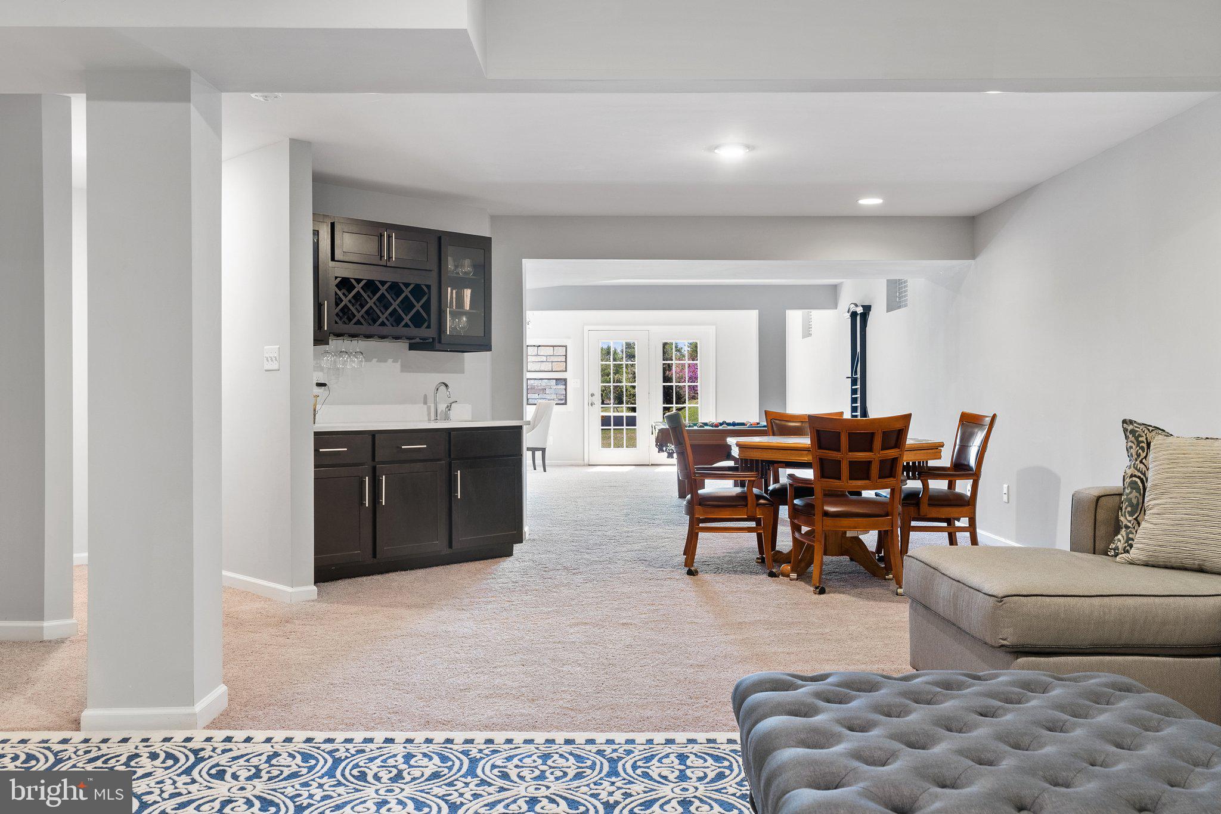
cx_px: 610
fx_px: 1051
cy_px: 407
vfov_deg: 42.3
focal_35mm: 31
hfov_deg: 60.3
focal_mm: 31
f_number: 9
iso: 640
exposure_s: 1.6
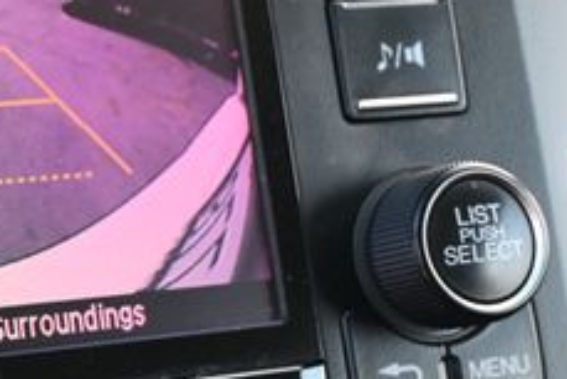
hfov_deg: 16.0
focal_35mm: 121
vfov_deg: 11.3
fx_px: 1913
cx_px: -156
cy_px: 201
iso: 720
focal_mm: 29
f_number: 4.8
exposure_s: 1/125
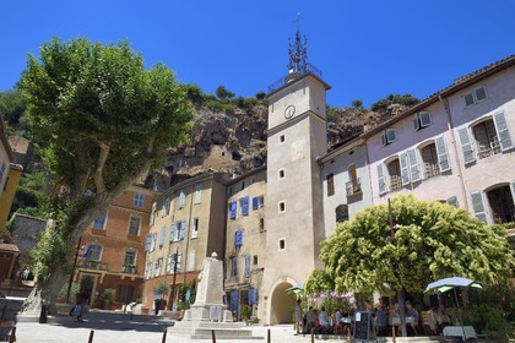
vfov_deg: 53.1
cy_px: 172
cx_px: 258
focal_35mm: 24
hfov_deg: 73.7
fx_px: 343
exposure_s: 1/250
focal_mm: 24
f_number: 11
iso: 200
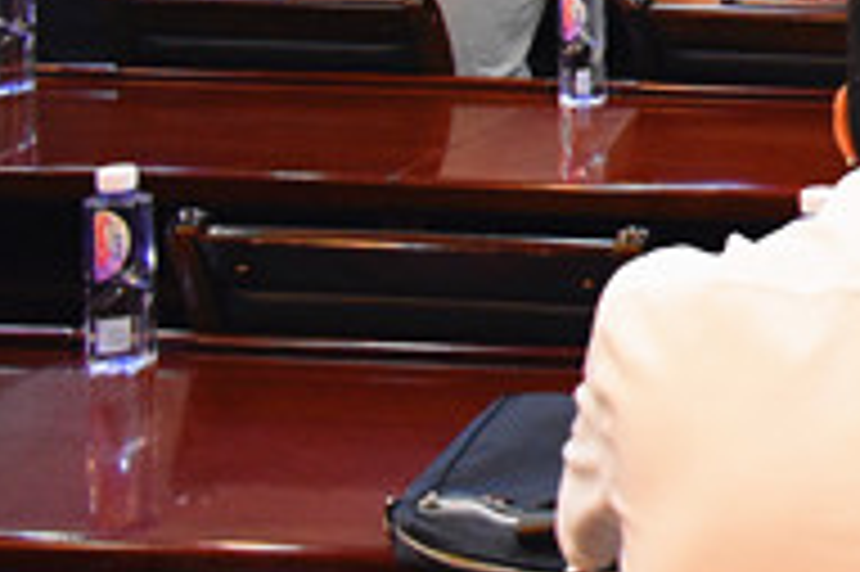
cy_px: -489
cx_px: 1747
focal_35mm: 113
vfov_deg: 11.2
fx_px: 2697
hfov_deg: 14.7
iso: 3200
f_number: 3.5
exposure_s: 1/200
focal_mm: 18
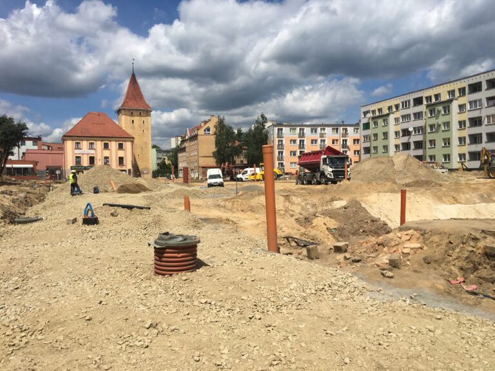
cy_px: 186
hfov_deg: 61.7
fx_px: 415
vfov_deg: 48.2
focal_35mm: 29
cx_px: 248
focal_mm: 4.15
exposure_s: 1/3663
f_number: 2.2
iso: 25
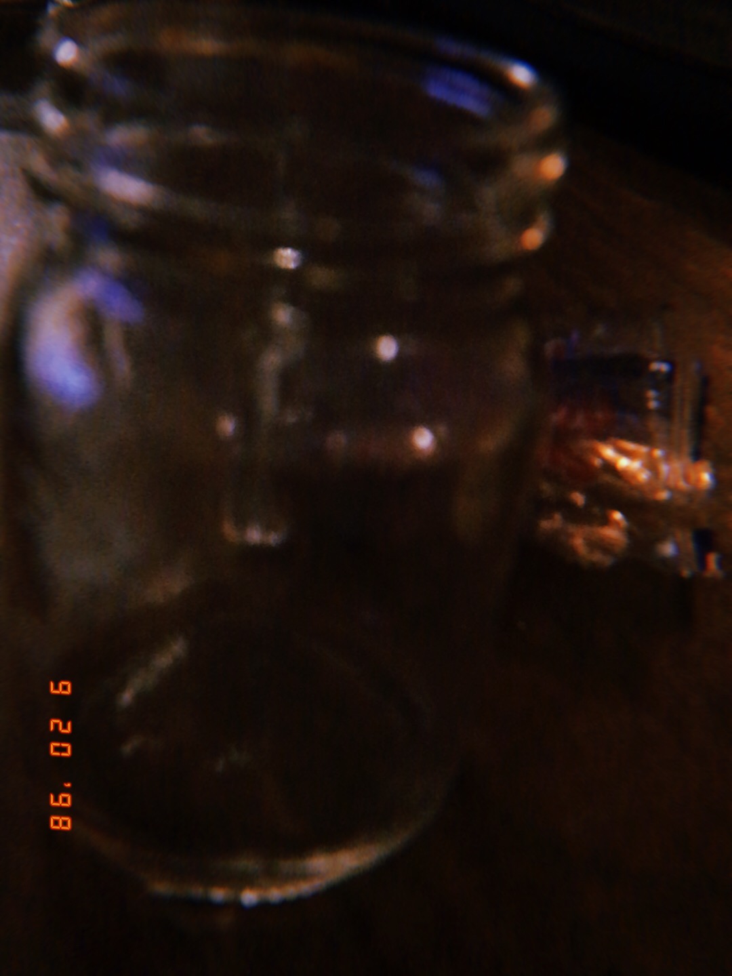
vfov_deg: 29.8
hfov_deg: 22.6
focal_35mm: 65
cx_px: 366
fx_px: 1833
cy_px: 488
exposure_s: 1/40
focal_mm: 3.99
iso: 640
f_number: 1.8
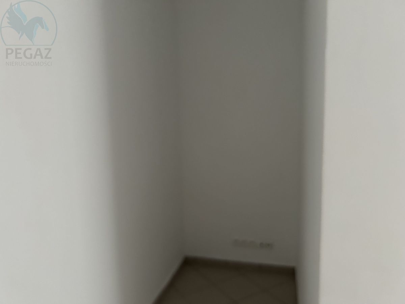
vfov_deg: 53.1
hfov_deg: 67.3
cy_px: 152
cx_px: 202
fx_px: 304
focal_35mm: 26
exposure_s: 1/53
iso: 500
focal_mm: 5.7
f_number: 1.5
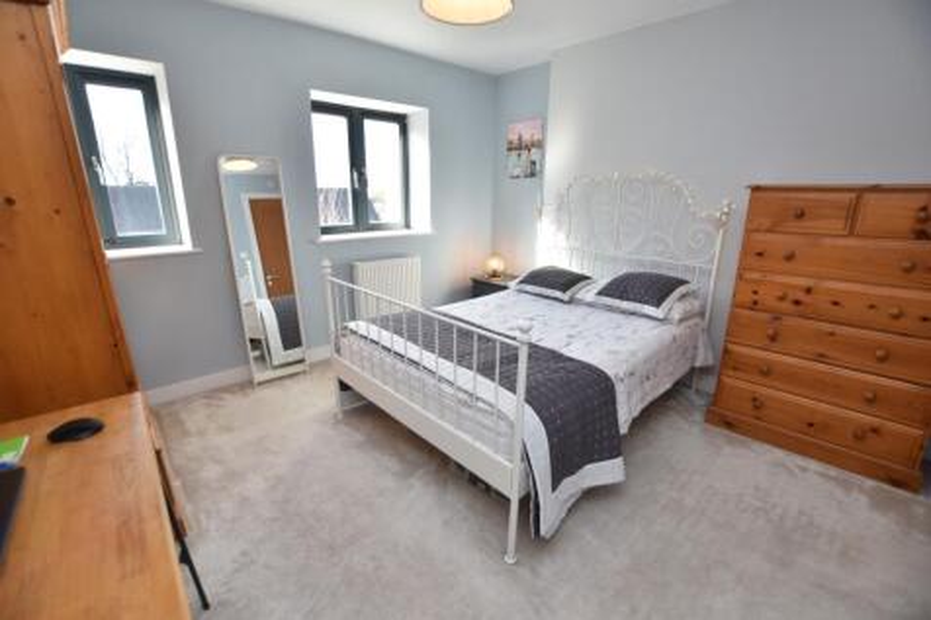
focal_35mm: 15
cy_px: 310
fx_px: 388
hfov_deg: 100.4
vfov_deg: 77.3
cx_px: 466
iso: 100
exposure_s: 1/60
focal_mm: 10
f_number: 4
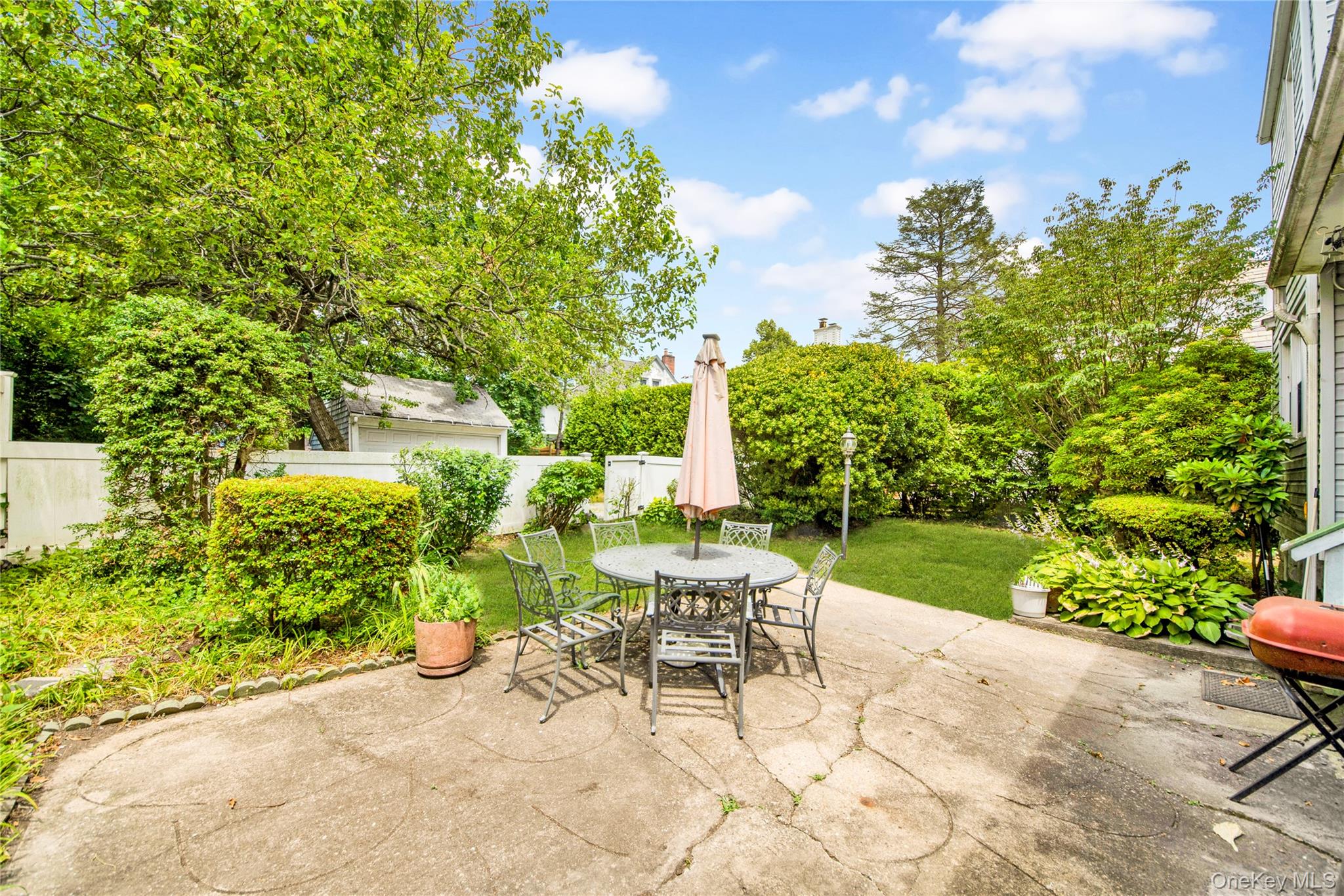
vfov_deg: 90.0
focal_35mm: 12
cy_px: 448
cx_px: 672
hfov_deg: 112.6
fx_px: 448
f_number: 8
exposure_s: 1/250
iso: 100
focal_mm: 8
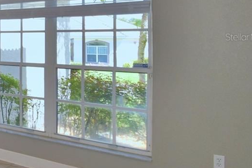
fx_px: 322
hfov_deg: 28.9
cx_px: -118
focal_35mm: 46
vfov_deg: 28.7
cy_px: 37
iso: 125
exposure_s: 1/60
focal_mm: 10
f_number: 4.5
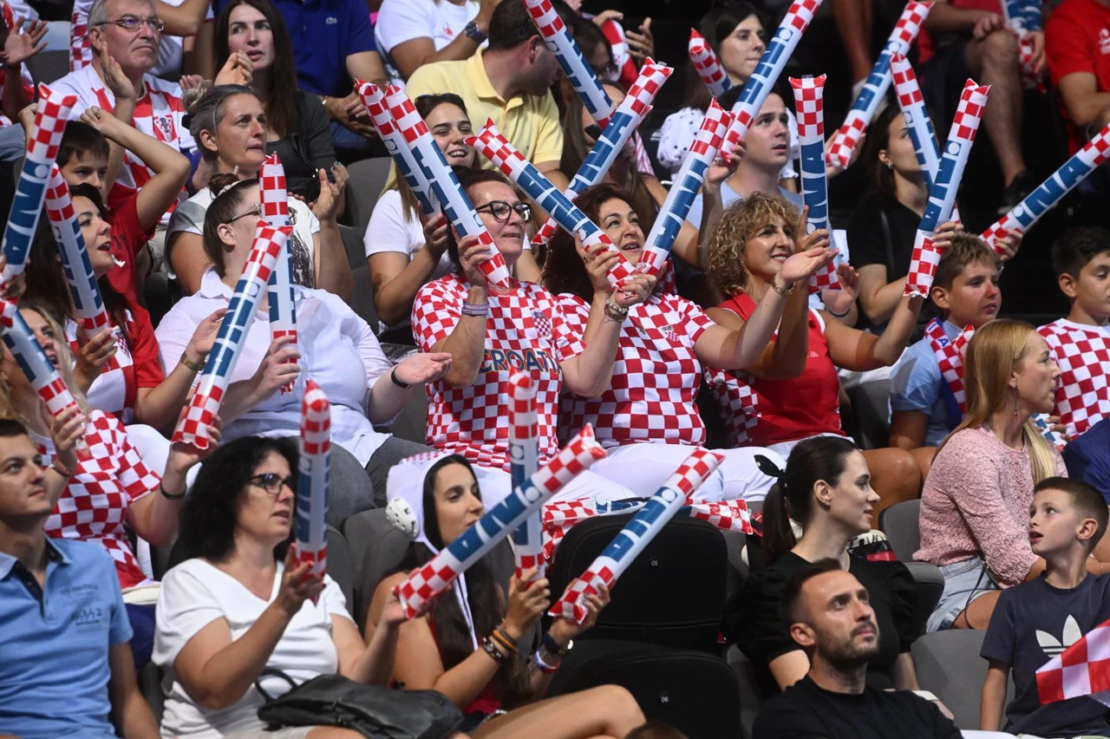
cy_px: 370
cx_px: 555
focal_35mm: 200
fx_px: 6163
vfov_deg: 6.9
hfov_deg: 10.3
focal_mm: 200
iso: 4000
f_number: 4
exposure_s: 1/800
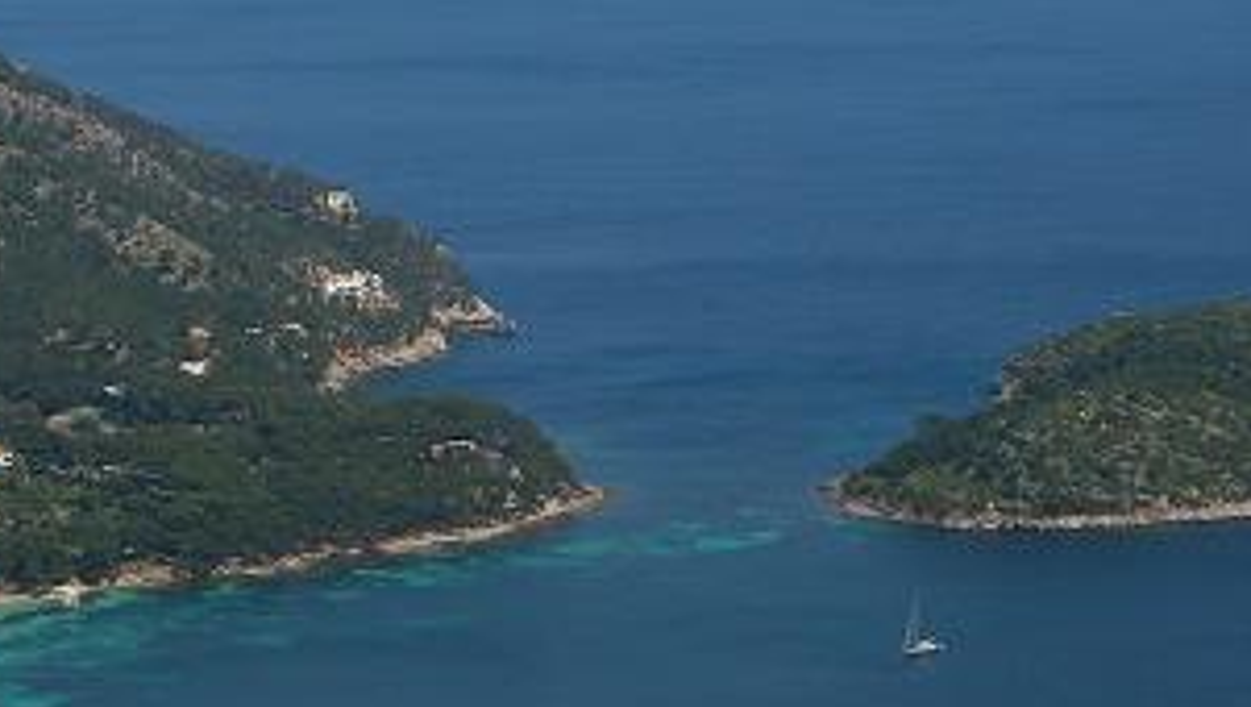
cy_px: -233
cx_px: 420
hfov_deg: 12.1
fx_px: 5910
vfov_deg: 6.8
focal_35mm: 178
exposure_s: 1/957
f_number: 3.9
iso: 64
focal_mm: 12.3
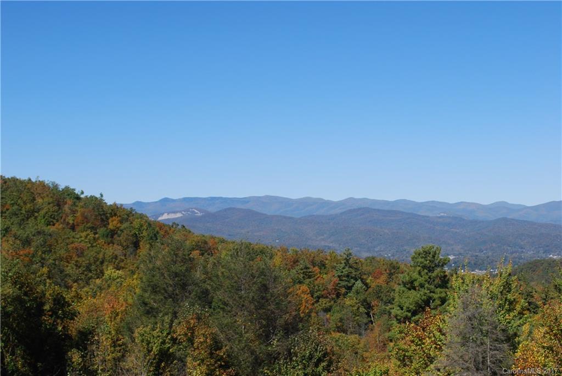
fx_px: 820
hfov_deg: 37.8
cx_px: 281
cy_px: 188
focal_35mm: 52
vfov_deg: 25.8
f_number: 10
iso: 125
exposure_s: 1/250
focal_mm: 35
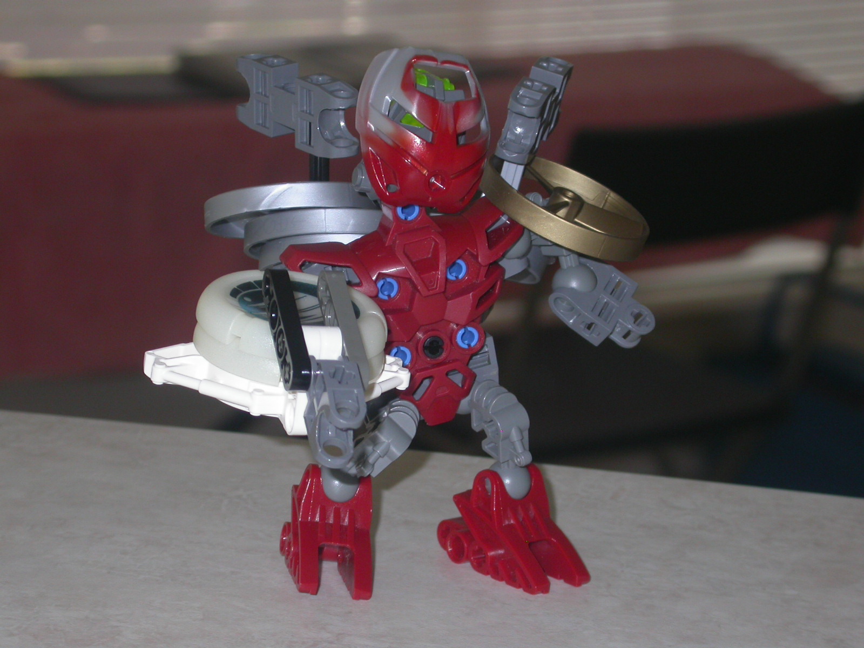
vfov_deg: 10.8
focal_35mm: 137
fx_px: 3419
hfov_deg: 14.4
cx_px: 432
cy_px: 324
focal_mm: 28.4
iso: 100
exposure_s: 1/125
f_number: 4.7
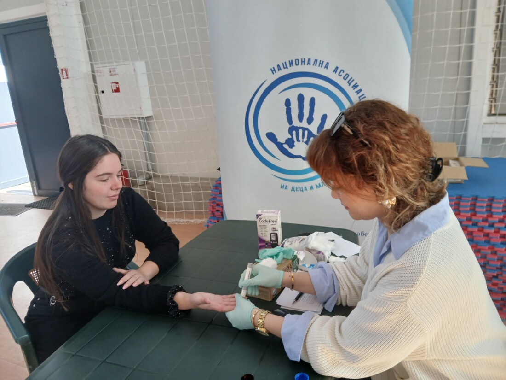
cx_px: 253
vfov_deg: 53.1
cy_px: 190
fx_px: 380
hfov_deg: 67.3
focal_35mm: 26
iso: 40
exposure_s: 1/50
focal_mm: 3.98
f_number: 1.8
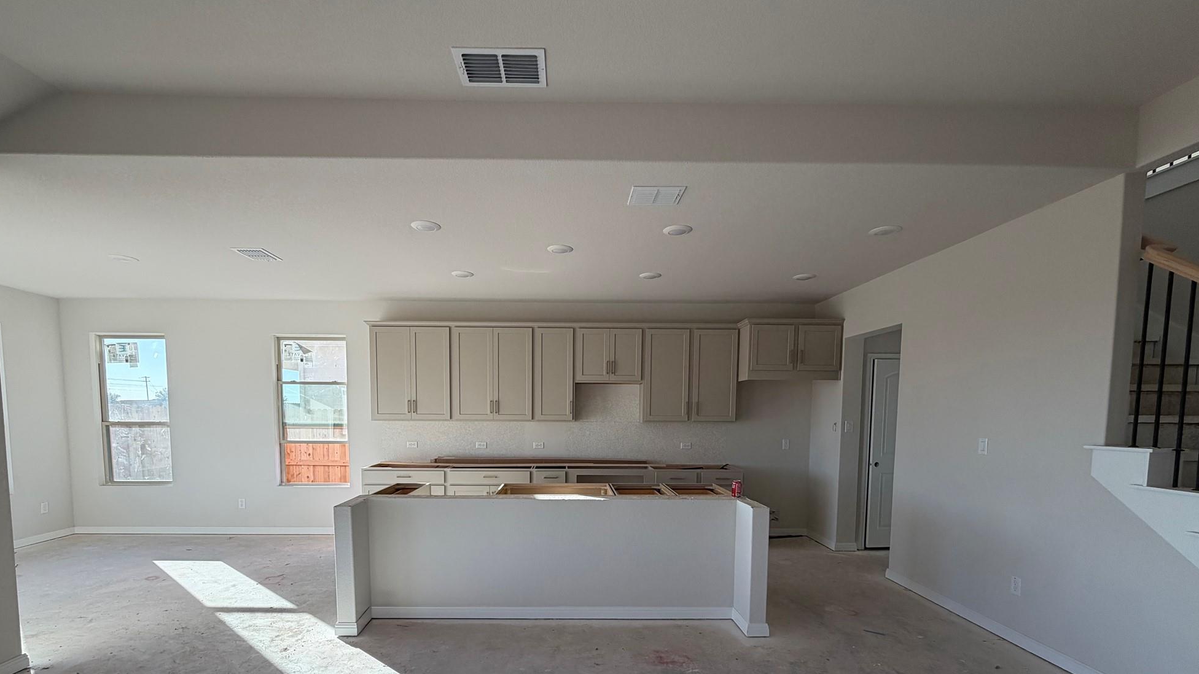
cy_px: 448
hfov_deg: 99.3
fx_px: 509
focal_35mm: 16
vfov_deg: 65.4
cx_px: 574
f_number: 2.2
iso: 50
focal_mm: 2.22
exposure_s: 1/217
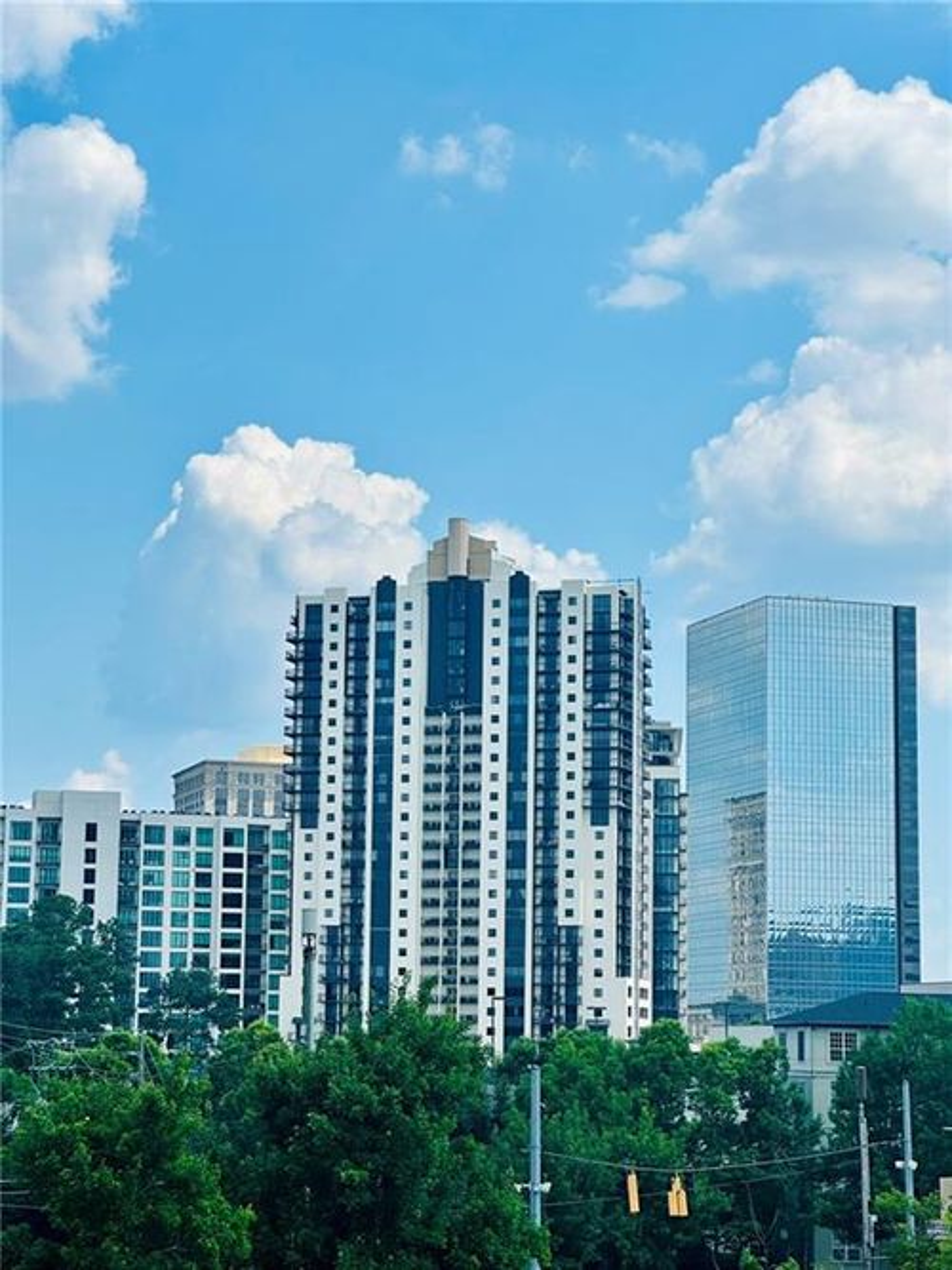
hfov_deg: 19.1
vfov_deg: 25.3
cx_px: 476
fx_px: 2824
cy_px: 635
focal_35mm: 77
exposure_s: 1/1085
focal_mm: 9
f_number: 2.8
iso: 32
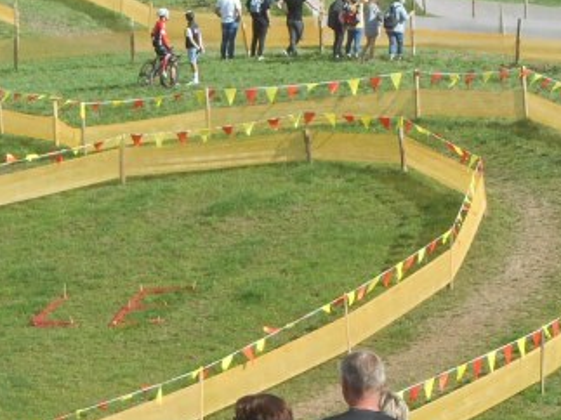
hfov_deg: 7.9
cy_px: 479
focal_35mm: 248
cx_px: -174
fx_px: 4018
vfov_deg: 6.0
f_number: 4.7
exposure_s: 1/320
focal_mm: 14.3
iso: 80
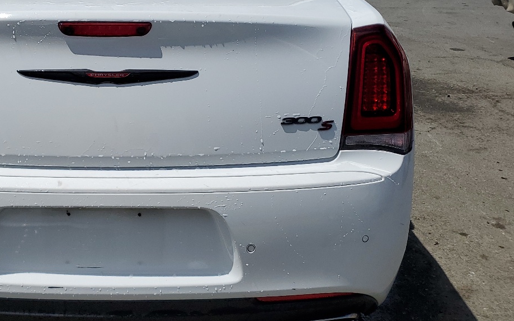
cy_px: 101
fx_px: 672
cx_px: 131
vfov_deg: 26.7
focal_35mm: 48
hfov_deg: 40.7
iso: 50
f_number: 1.5
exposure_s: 1/10000
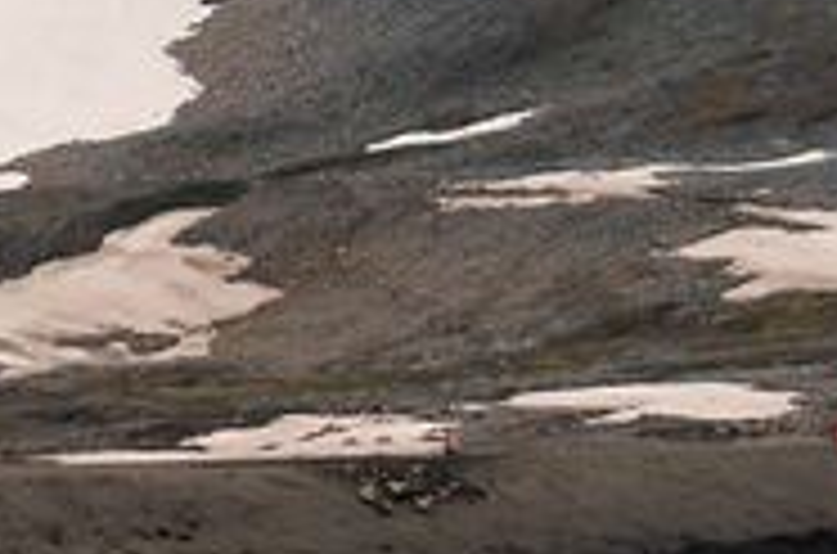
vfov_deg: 3.8
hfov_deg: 5.6
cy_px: 117
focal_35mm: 362
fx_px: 8395
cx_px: -904
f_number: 8
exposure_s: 1/750
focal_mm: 56
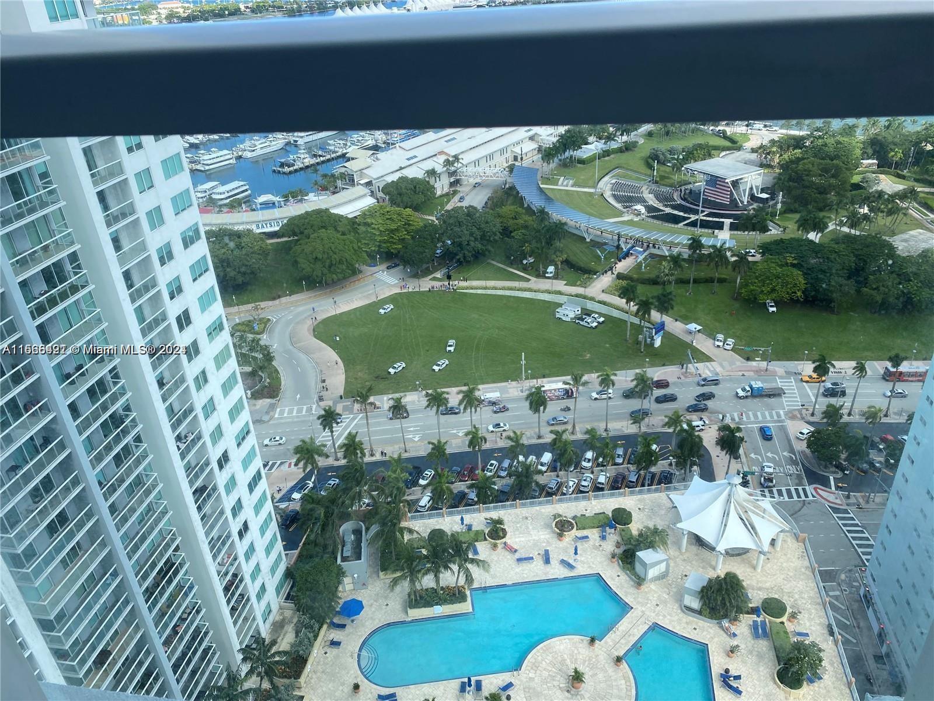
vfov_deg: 53.1
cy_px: 350
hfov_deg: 67.3
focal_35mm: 26
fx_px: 702
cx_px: 467
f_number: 1.8
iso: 32
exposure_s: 1/1072
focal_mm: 4.25
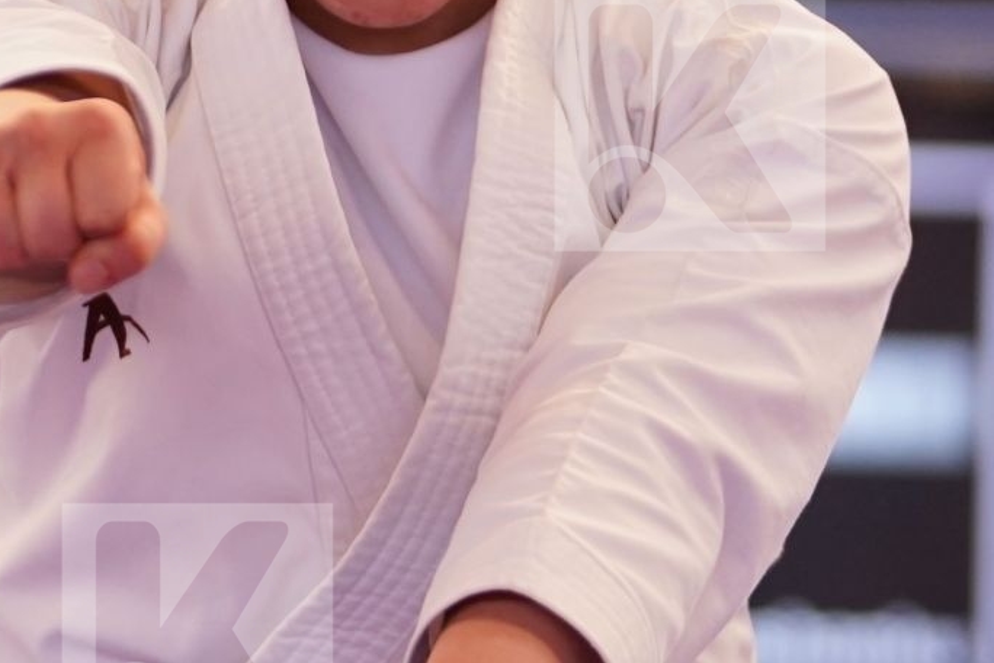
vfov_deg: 2.2
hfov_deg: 3.3
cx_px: 198
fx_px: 17283
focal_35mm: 626
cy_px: 119
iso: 1250
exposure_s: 1/500
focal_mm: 159
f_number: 2.8
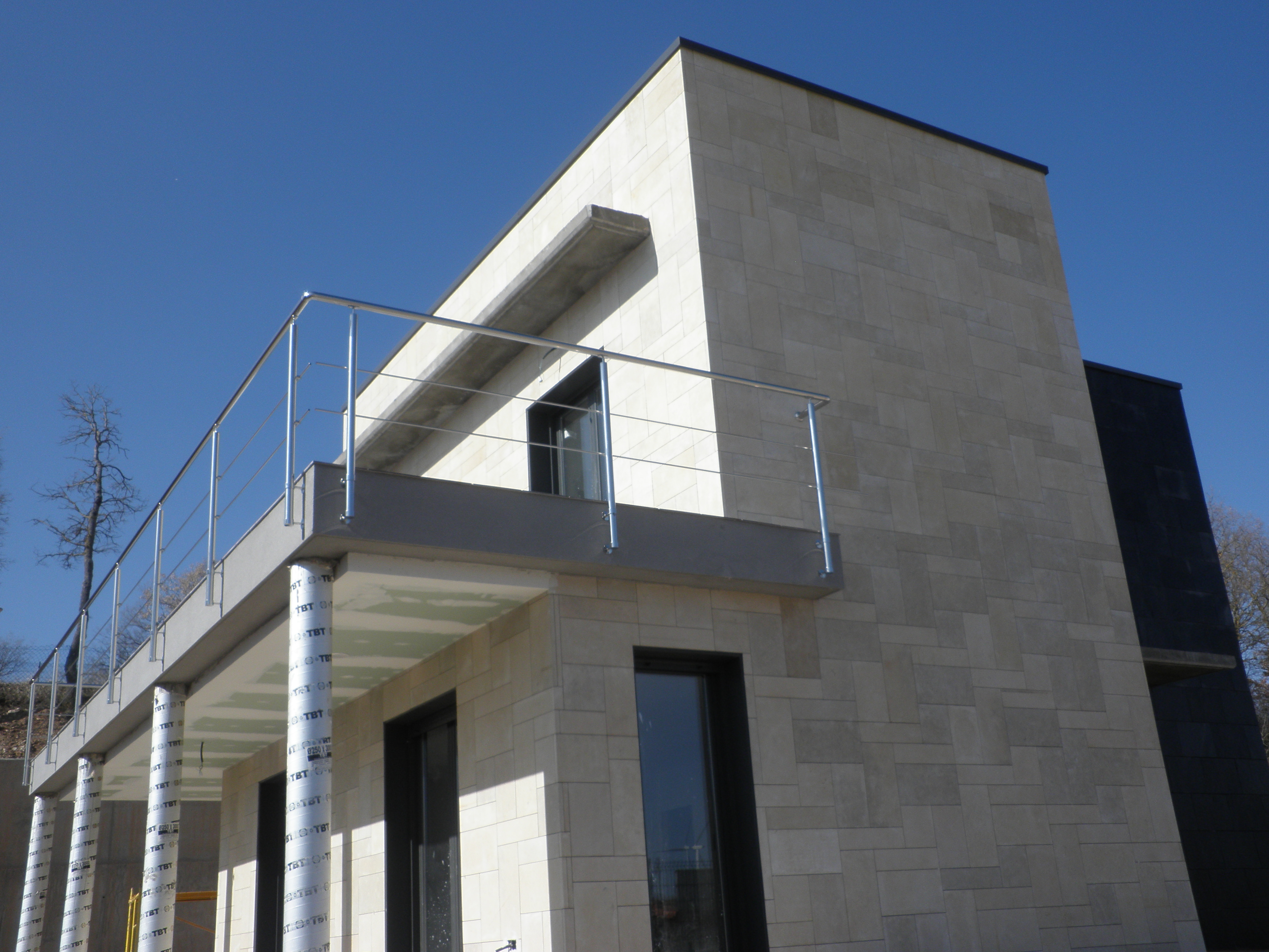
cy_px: 476
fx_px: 1320
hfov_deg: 51.4
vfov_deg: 39.7
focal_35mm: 36
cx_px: 634
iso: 64
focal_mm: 6.3
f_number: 5.6
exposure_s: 1/400
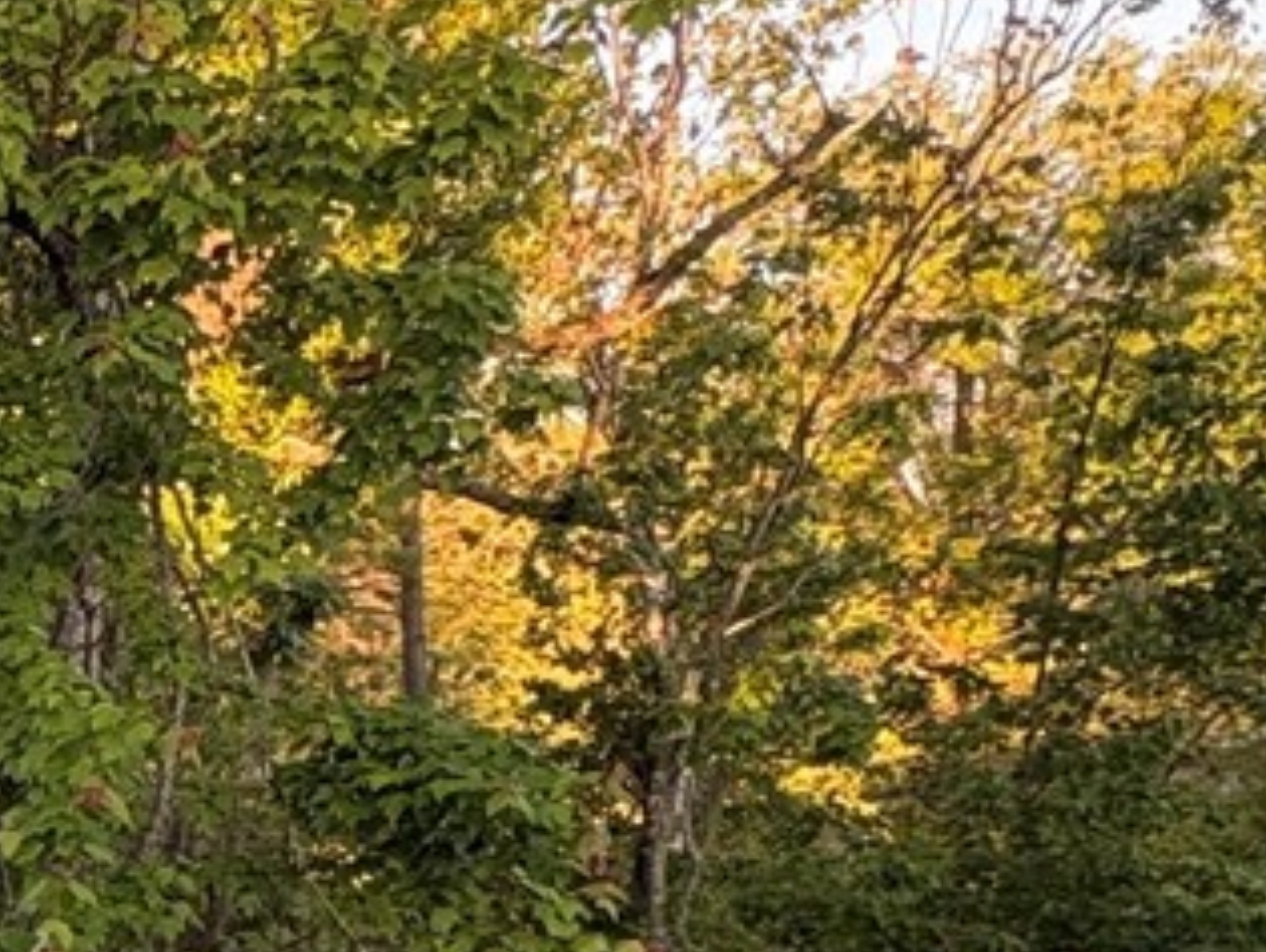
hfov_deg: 19.2
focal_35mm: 71
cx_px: -1133
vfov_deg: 19.7
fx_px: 2600
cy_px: 1097
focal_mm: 2.22
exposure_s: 1/99
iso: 64
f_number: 2.2
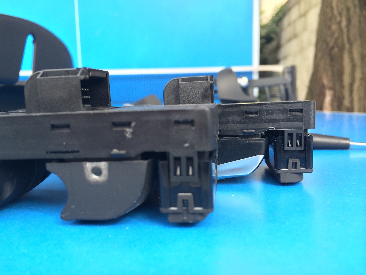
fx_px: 317
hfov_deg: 60.0
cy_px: 138
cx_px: 183
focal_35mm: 30
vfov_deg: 46.8
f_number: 2.2
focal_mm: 4.12
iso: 50
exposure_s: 1/120
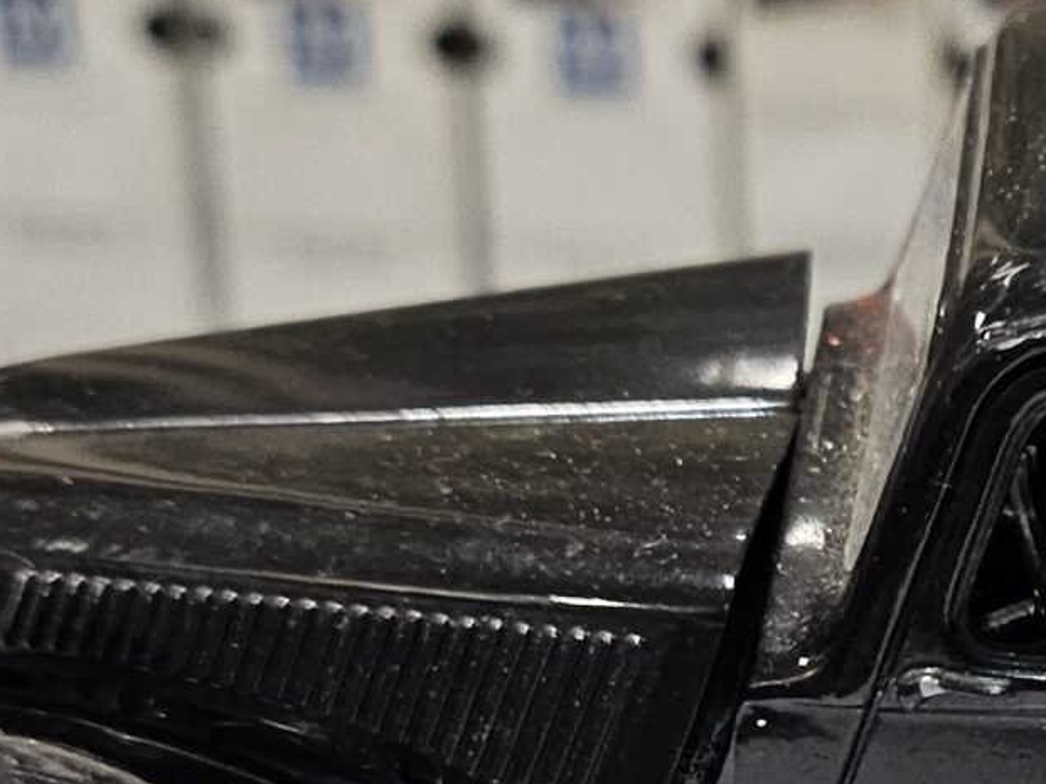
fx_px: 2990
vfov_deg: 14.6
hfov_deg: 19.0
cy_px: 853
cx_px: 1167
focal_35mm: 99
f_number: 1.8
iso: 250
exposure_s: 1/100
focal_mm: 5
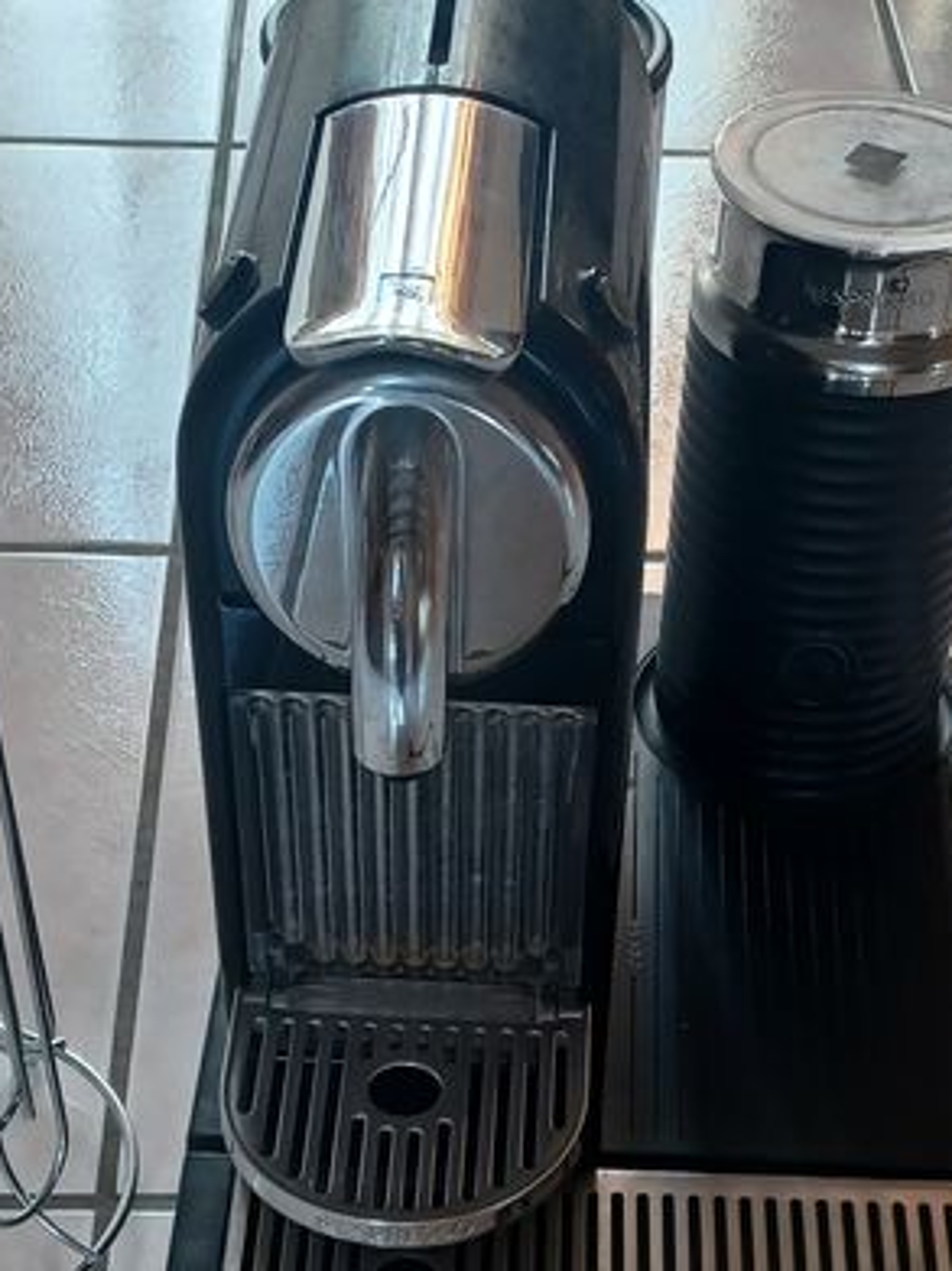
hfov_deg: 22.9
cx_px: 504
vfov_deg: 28.5
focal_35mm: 64
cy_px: 1258
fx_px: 2348
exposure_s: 1/50
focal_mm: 4.6
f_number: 1.8
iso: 250
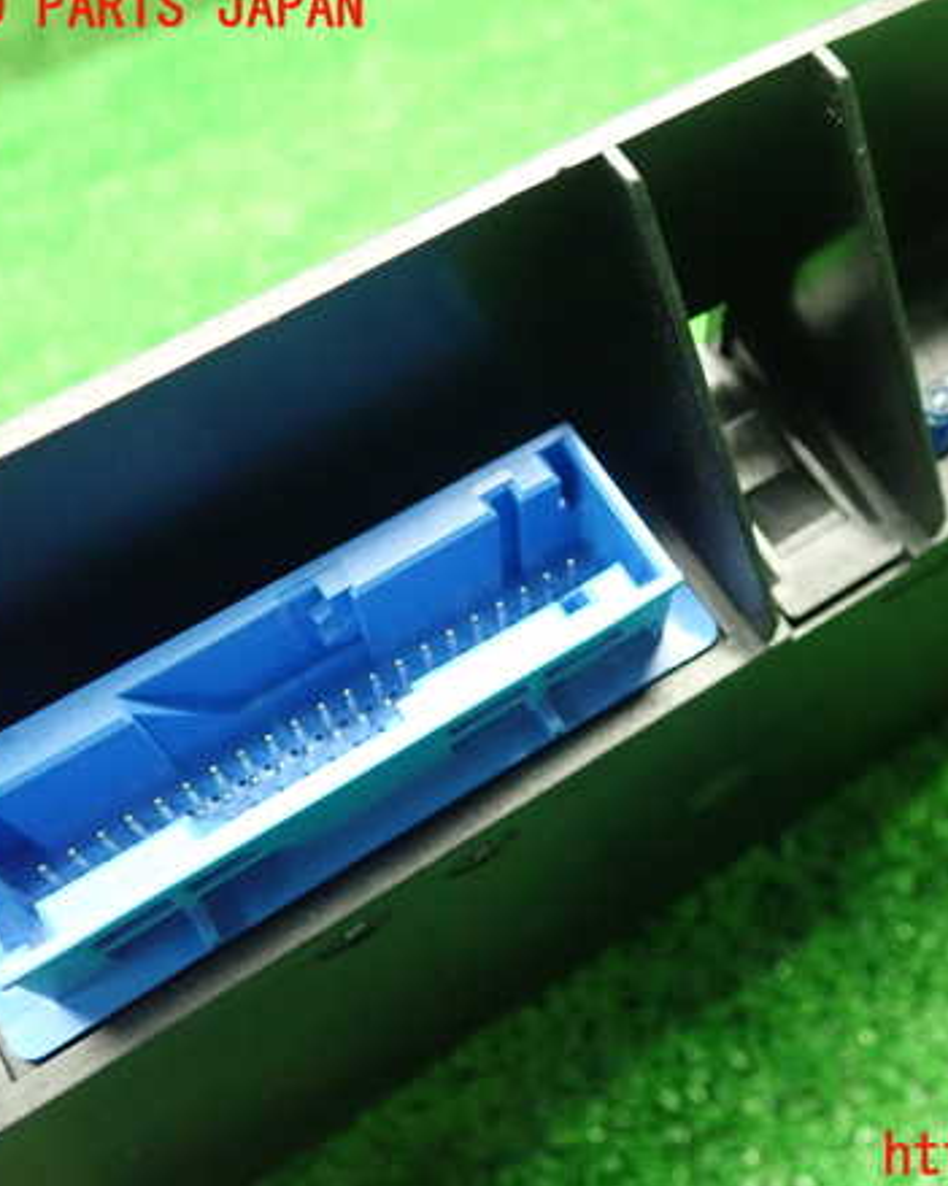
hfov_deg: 36.6
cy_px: 584
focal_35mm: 40
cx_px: 683
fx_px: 1403
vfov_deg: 45.8
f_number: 2.3
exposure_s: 1/30
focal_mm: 5.5
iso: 1000
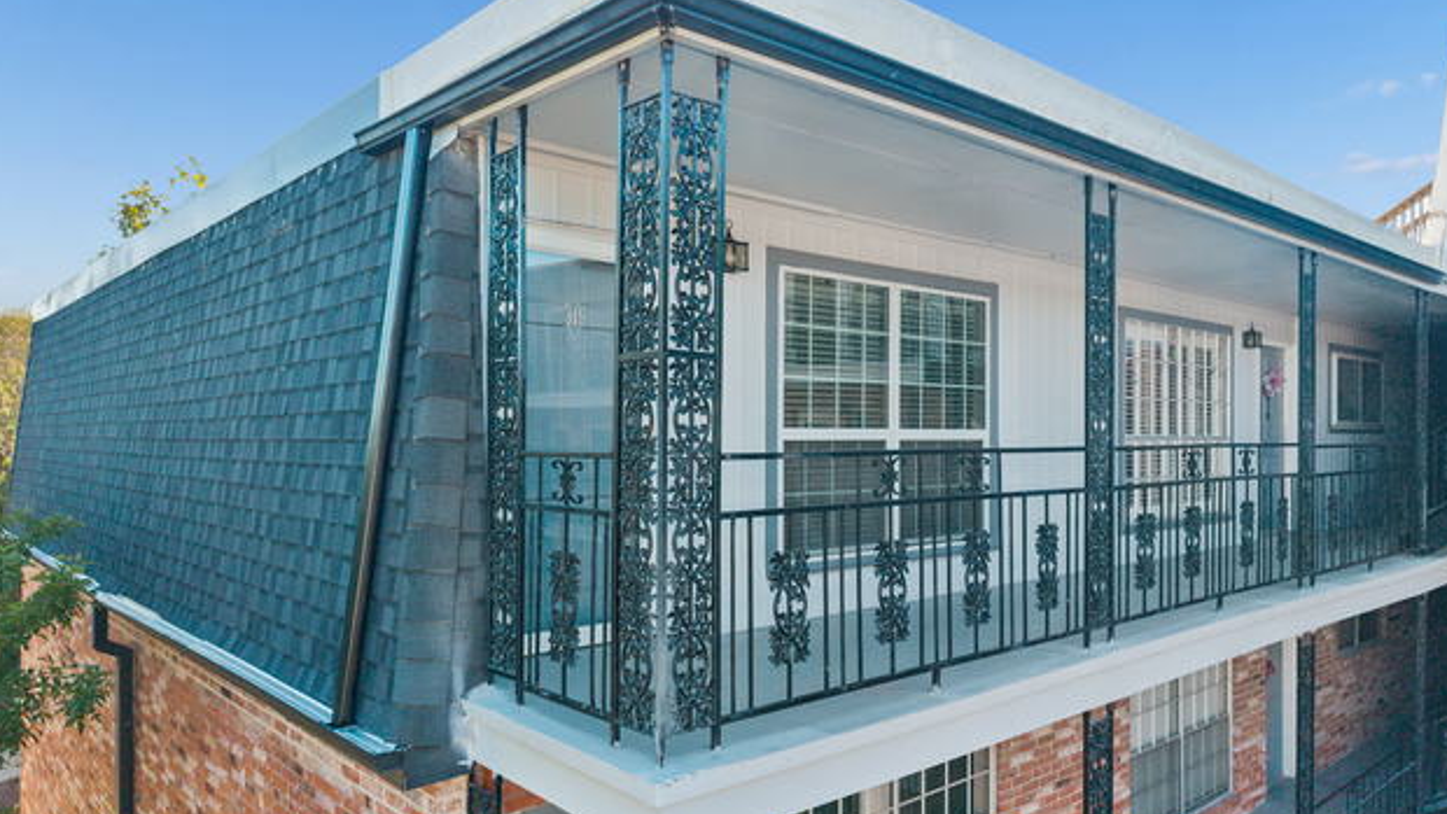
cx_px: 731
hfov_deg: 69.8
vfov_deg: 42.9
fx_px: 1036
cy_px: 434
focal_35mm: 27
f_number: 1.8
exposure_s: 1/640
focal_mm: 8.7
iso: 200
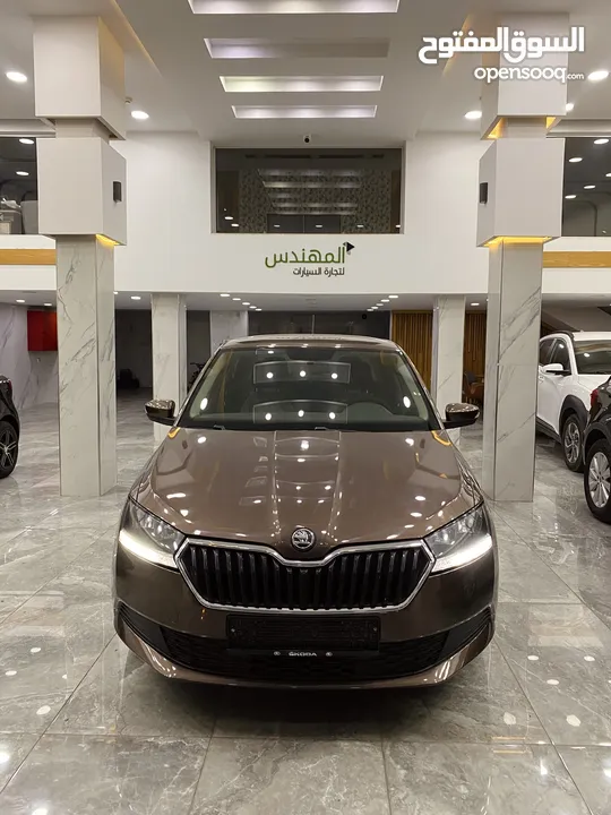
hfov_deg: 53.1
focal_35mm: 26
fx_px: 612
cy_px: 408
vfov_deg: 67.3
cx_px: 306
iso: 80
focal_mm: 4.25
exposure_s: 1/50
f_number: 1.8
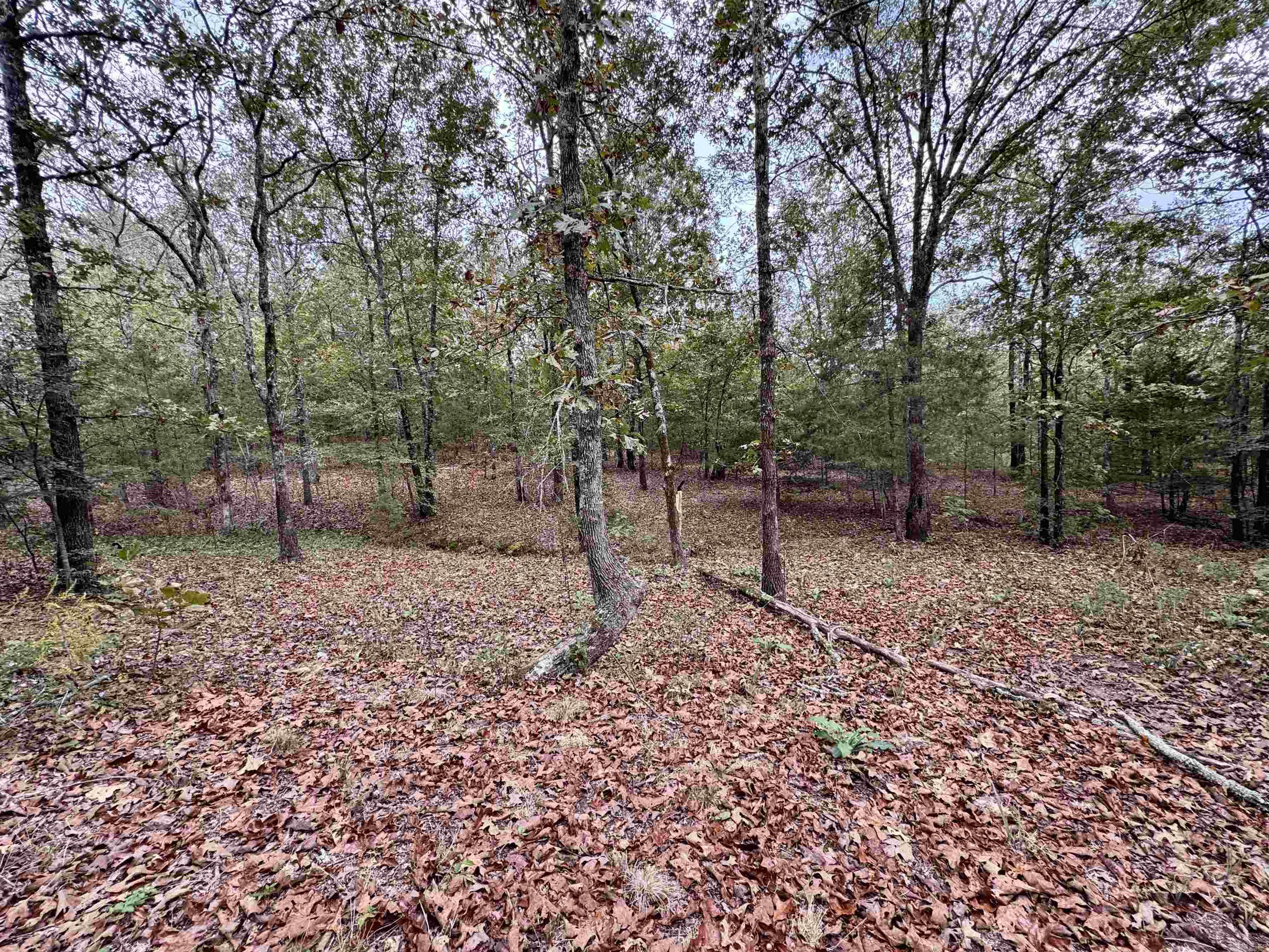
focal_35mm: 14
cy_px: 476
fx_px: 513
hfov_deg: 102.1
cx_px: 634
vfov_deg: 85.7
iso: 64
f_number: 2.2
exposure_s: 1/99
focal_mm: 2.22
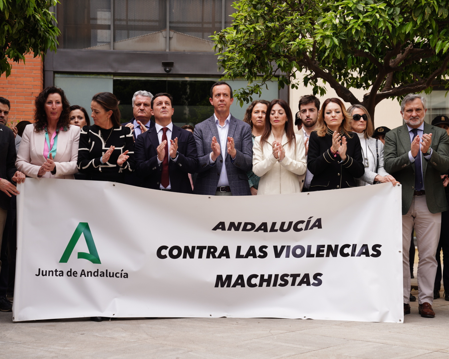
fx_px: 811
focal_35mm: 61
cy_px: 180
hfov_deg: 30.9
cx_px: 198
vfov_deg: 25.0
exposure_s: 1/200
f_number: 4.5
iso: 100
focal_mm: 54
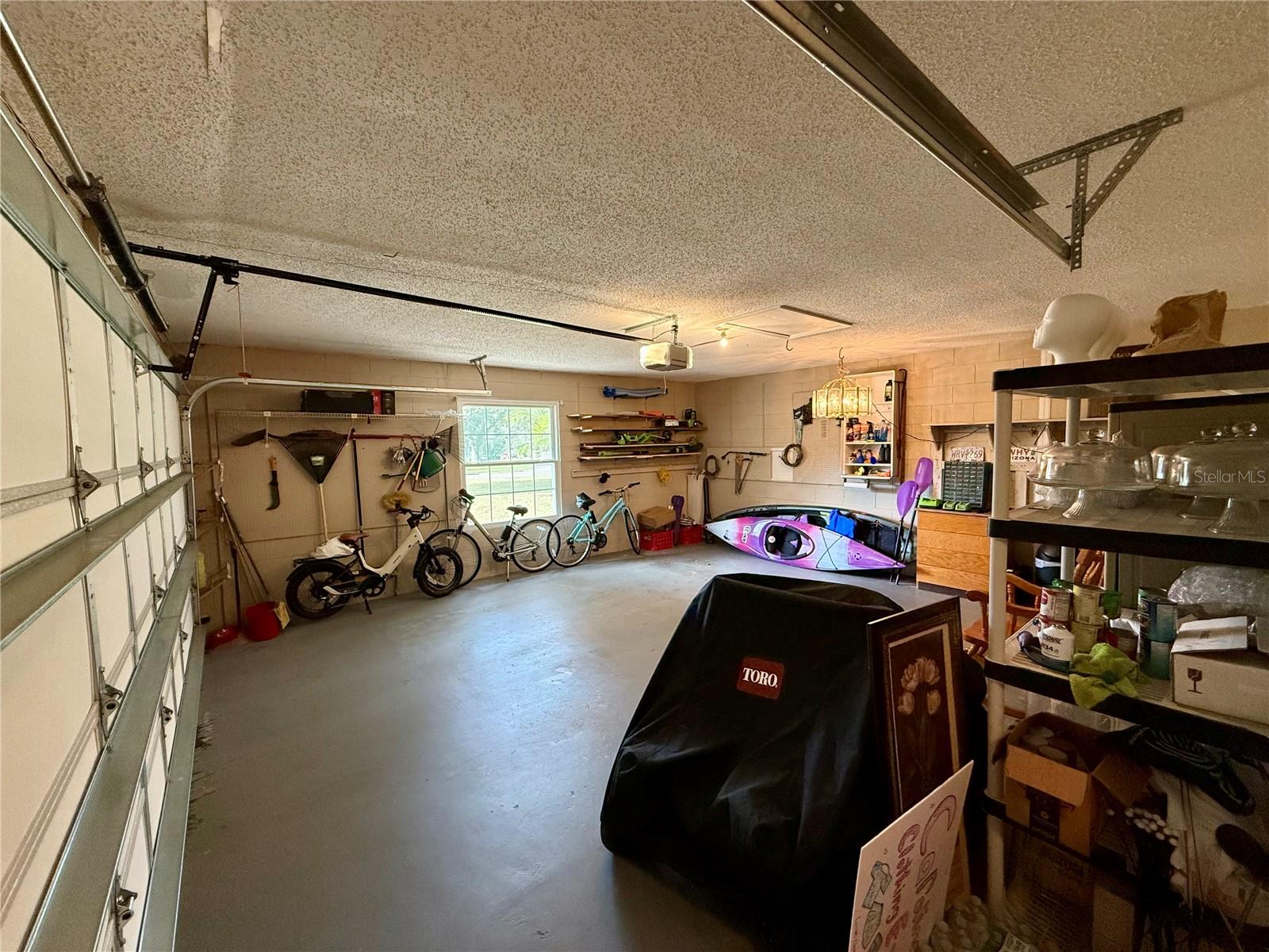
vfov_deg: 85.7
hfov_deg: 102.1
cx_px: 634
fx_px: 513
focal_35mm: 14
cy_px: 476
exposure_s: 1/120
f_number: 2.2
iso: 500
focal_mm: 2.22
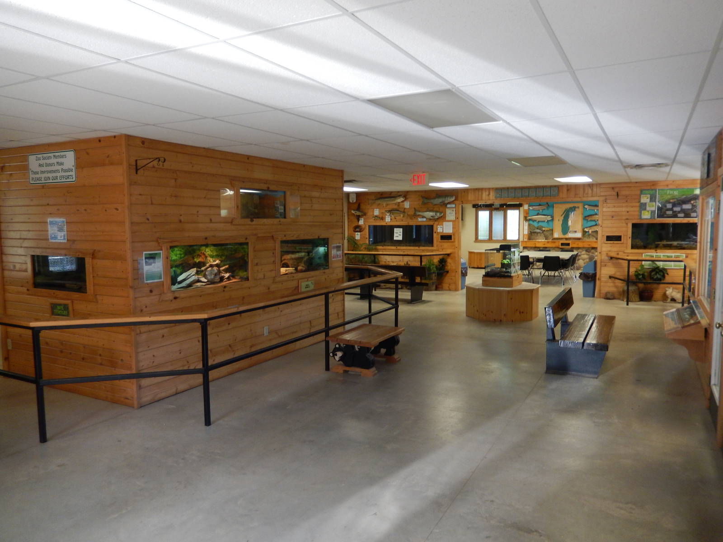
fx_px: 522
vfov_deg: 54.9
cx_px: 362
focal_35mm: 25
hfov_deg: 69.4
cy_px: 271
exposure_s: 1/30
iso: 200
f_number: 3.4
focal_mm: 4.5
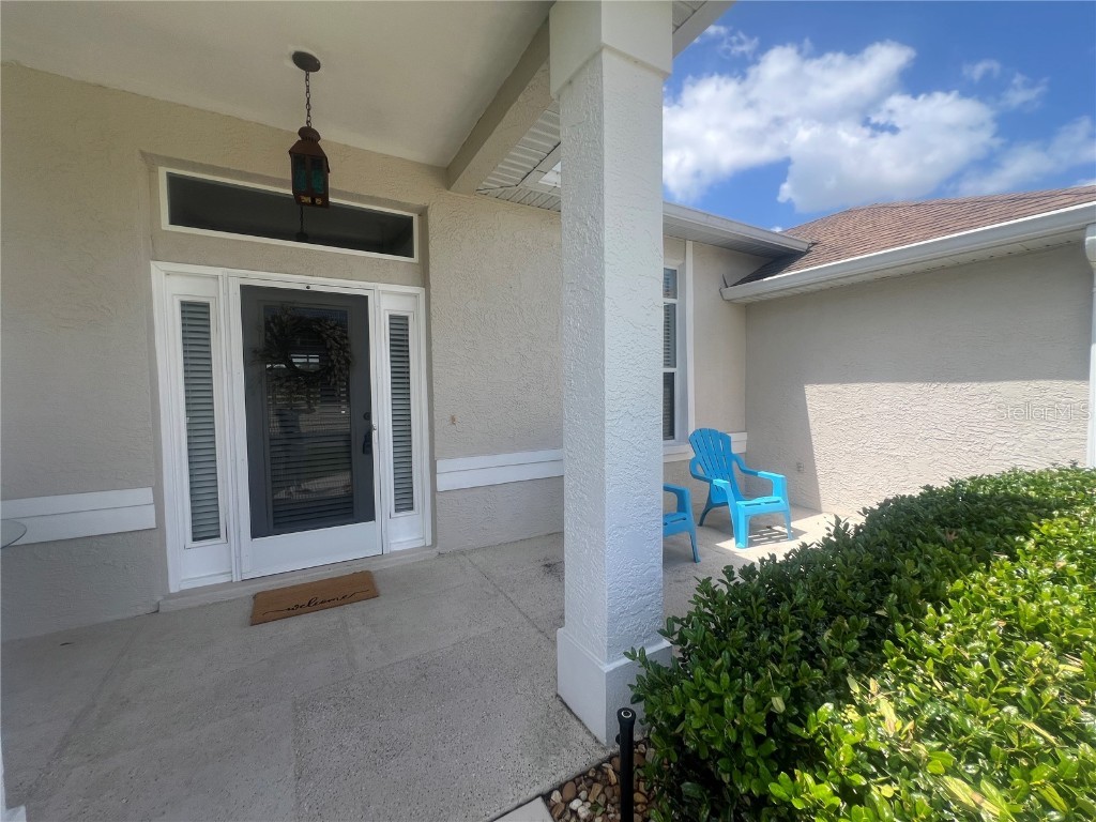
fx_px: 412
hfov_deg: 106.2
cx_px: 548
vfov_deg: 89.9
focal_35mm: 13
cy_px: 411
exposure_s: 1/1014
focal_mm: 1.57
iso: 32
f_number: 1.8
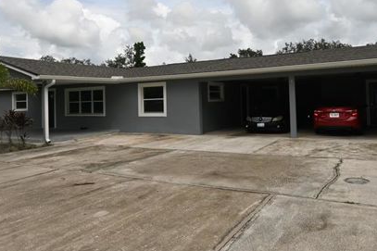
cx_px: 233
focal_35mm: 26
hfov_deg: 68.5
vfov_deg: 48.6
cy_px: 82
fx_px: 272
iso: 100
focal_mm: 10
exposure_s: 1/200
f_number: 11
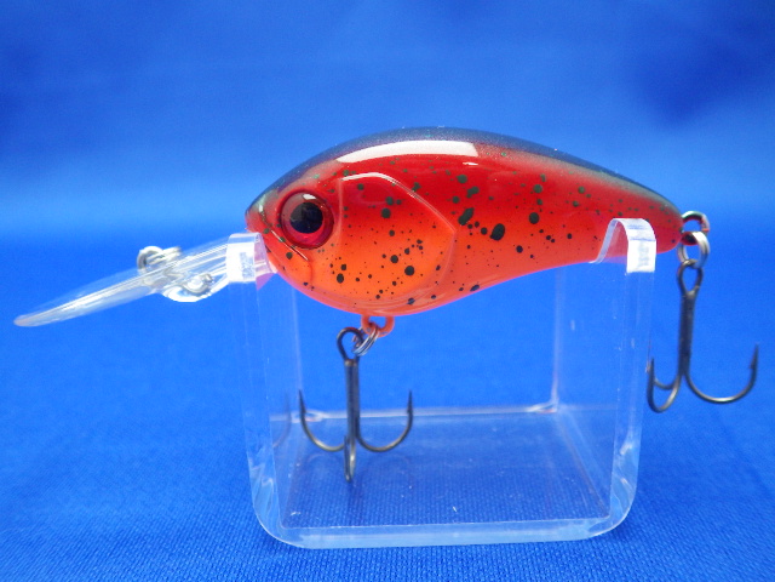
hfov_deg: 58.4
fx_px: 694
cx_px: 388
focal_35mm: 31
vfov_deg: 45.4
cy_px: 291
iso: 400
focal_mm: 5.5
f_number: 2.3
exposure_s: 1/45
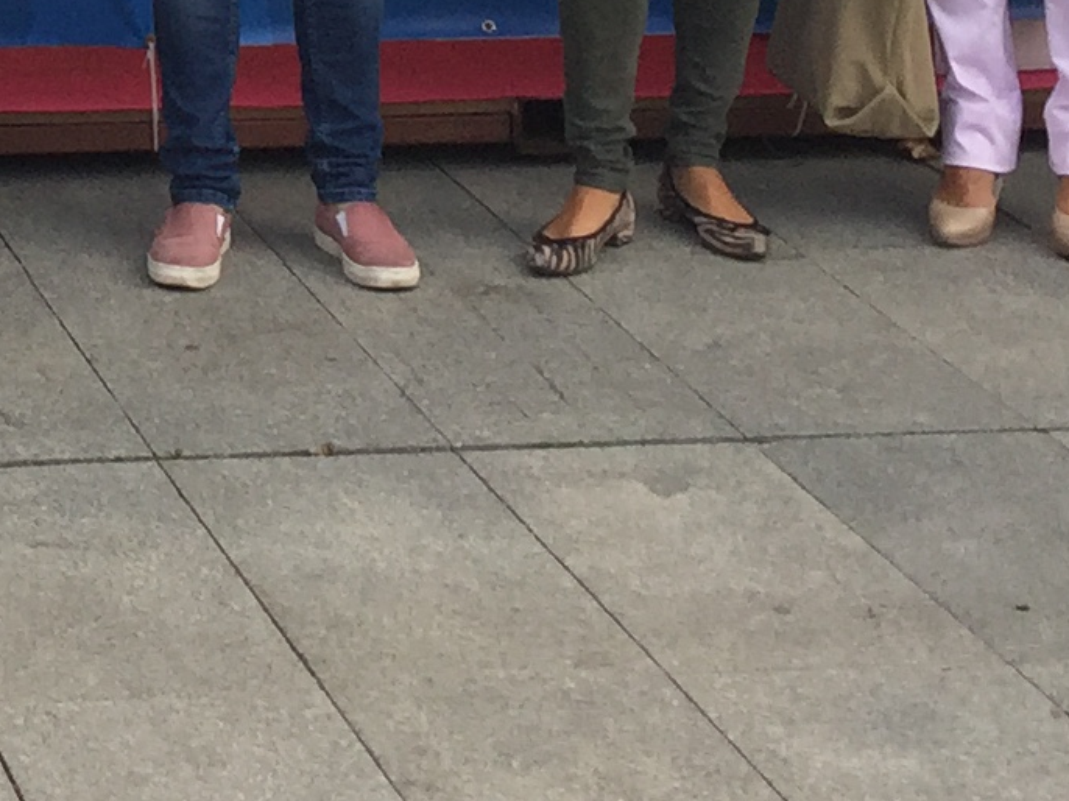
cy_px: -882
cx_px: -383
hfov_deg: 13.7
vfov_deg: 9.9
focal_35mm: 138
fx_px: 4260
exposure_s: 1/659
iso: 32
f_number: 2.2
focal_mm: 4.15
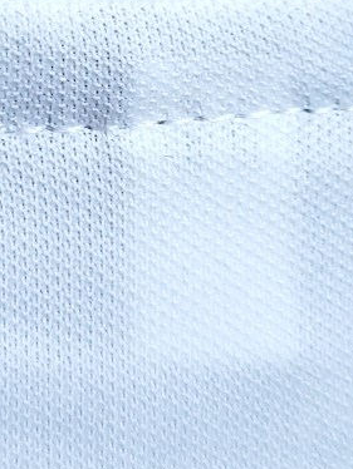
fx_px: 1019
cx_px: 126
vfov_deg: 25.4
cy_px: 78
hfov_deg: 19.6
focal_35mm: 75
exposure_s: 1/30
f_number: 1.5
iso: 200
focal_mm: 4.3
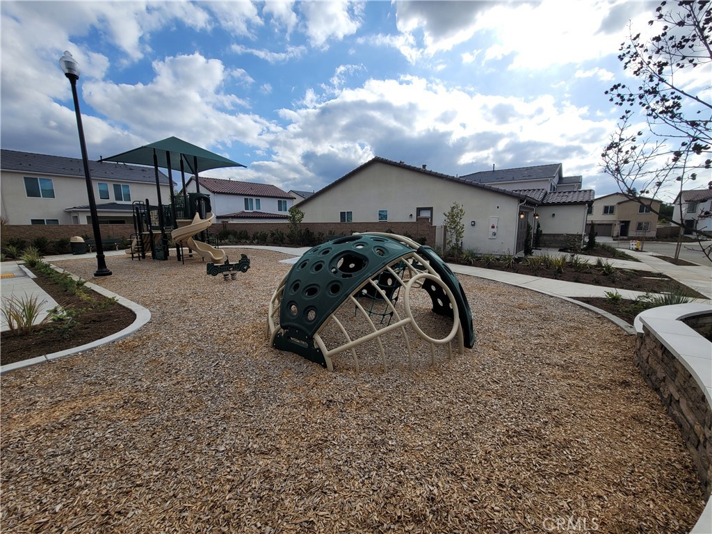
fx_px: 267
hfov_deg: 106.2
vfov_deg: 89.9
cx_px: 356
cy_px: 267
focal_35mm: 13
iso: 64
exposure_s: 1/2723
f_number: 2.2
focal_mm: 2.2
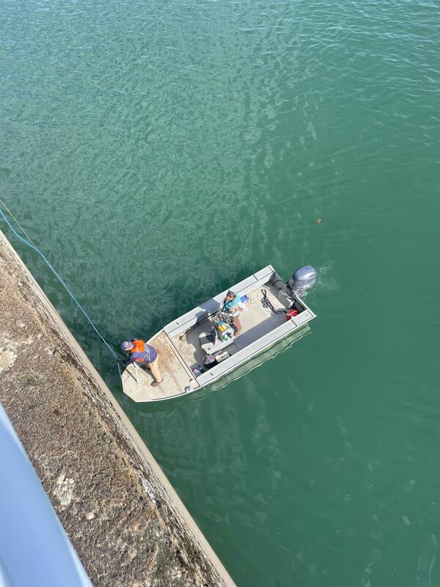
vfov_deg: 67.3
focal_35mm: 26
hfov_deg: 53.1
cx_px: 220
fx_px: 441
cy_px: 294
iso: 32
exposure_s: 1/1401
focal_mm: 4.2
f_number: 1.6
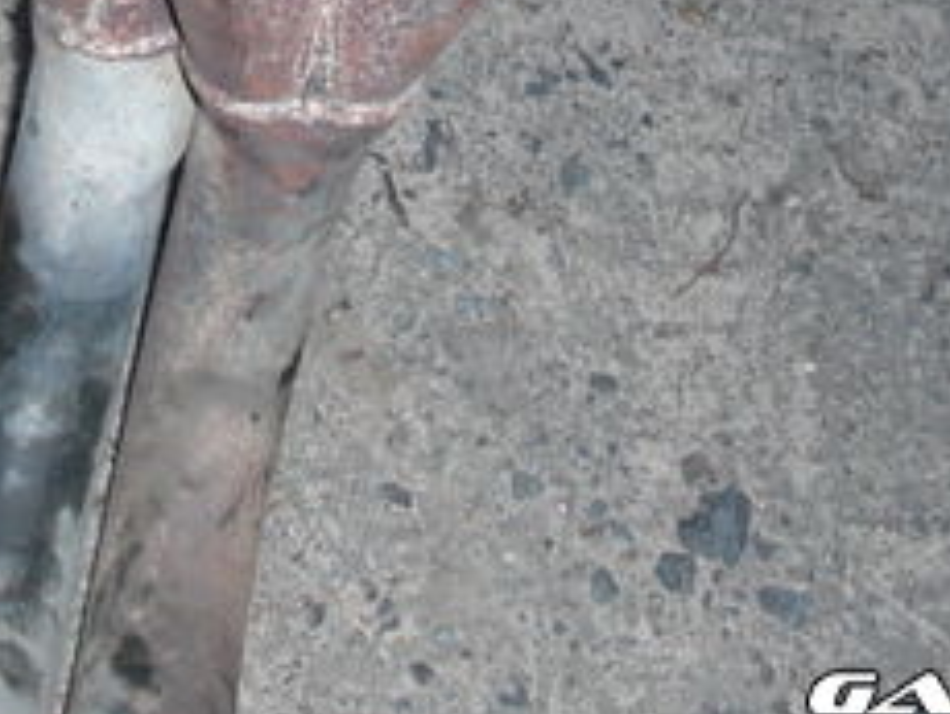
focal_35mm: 100
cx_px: 194
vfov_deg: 14.1
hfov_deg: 19.4
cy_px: -256
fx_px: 2747
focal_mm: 6.3
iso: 100
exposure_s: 1/60
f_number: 2.8
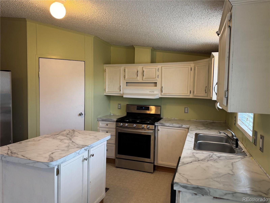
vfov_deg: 56.8
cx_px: 135
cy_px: 102
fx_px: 187
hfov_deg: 71.6
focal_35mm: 24
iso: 200
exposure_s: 1/120
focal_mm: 6.76
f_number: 1.78
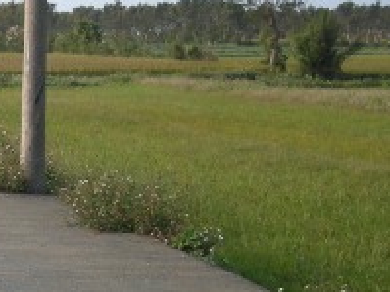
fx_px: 1340
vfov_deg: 12.4
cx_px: -214
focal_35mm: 119
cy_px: 247
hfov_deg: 15.2
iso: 64
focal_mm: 7.9
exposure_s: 1/374
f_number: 2.8
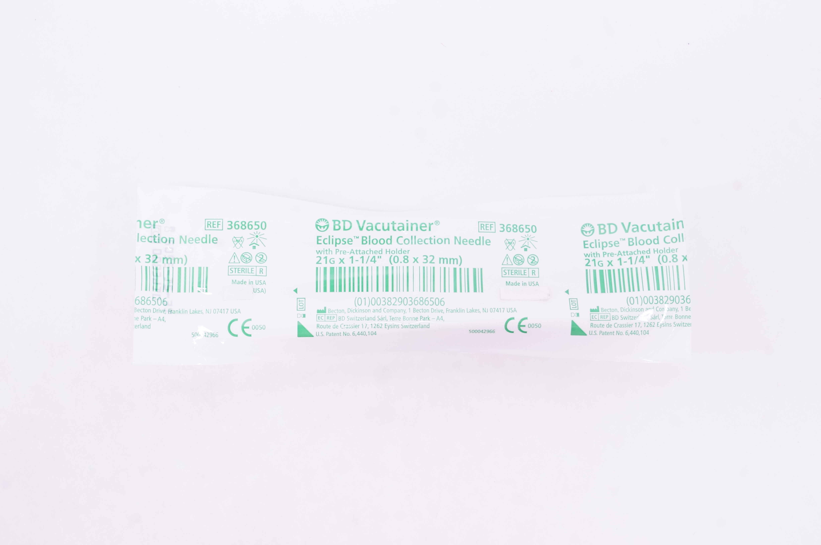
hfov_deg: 37.9
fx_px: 1196
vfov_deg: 25.7
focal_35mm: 52
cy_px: 272
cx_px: 410
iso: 800
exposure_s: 1/25
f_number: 13
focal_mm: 35
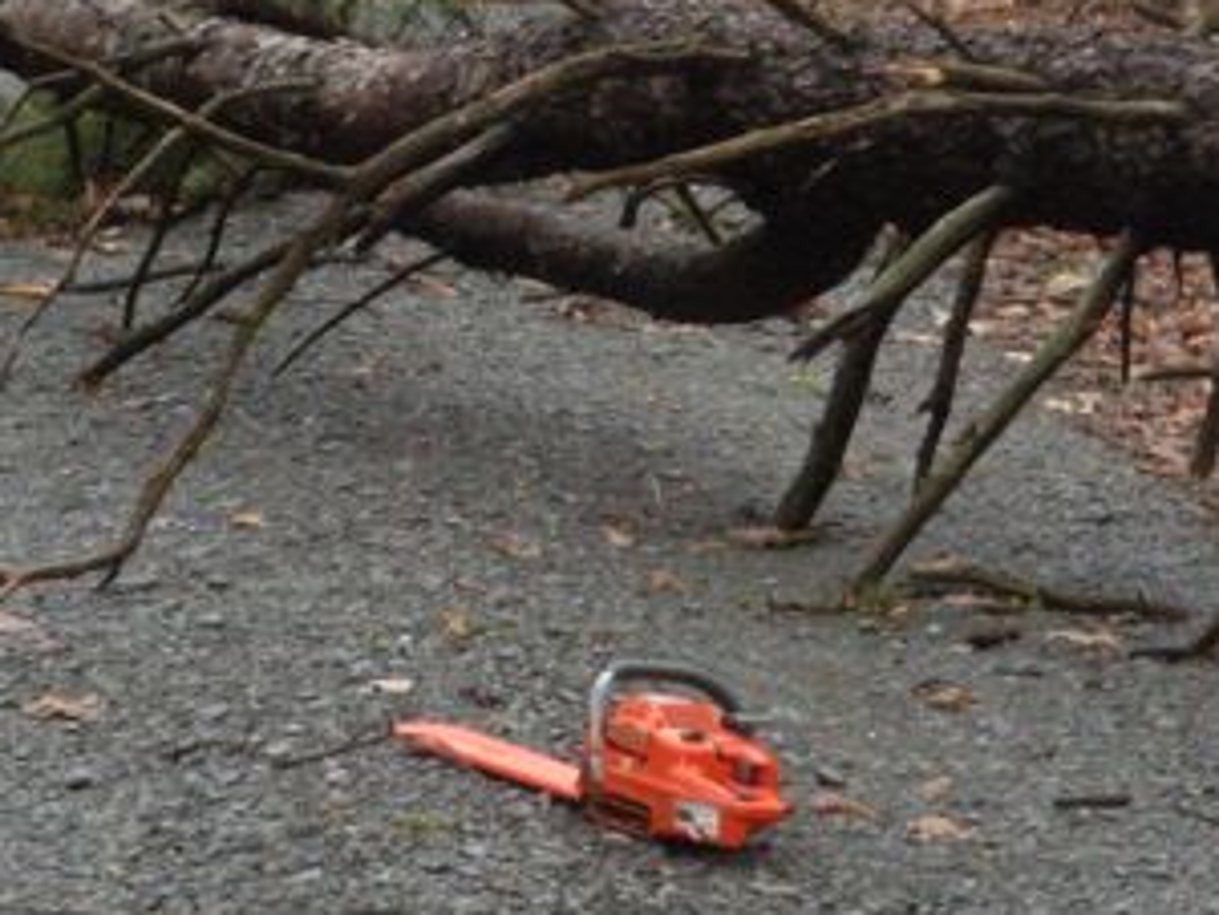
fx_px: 7081
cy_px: 265
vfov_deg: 7.4
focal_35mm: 201
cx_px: 624
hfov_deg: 9.8
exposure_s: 1/125
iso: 800
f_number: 5.3
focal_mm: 21.2
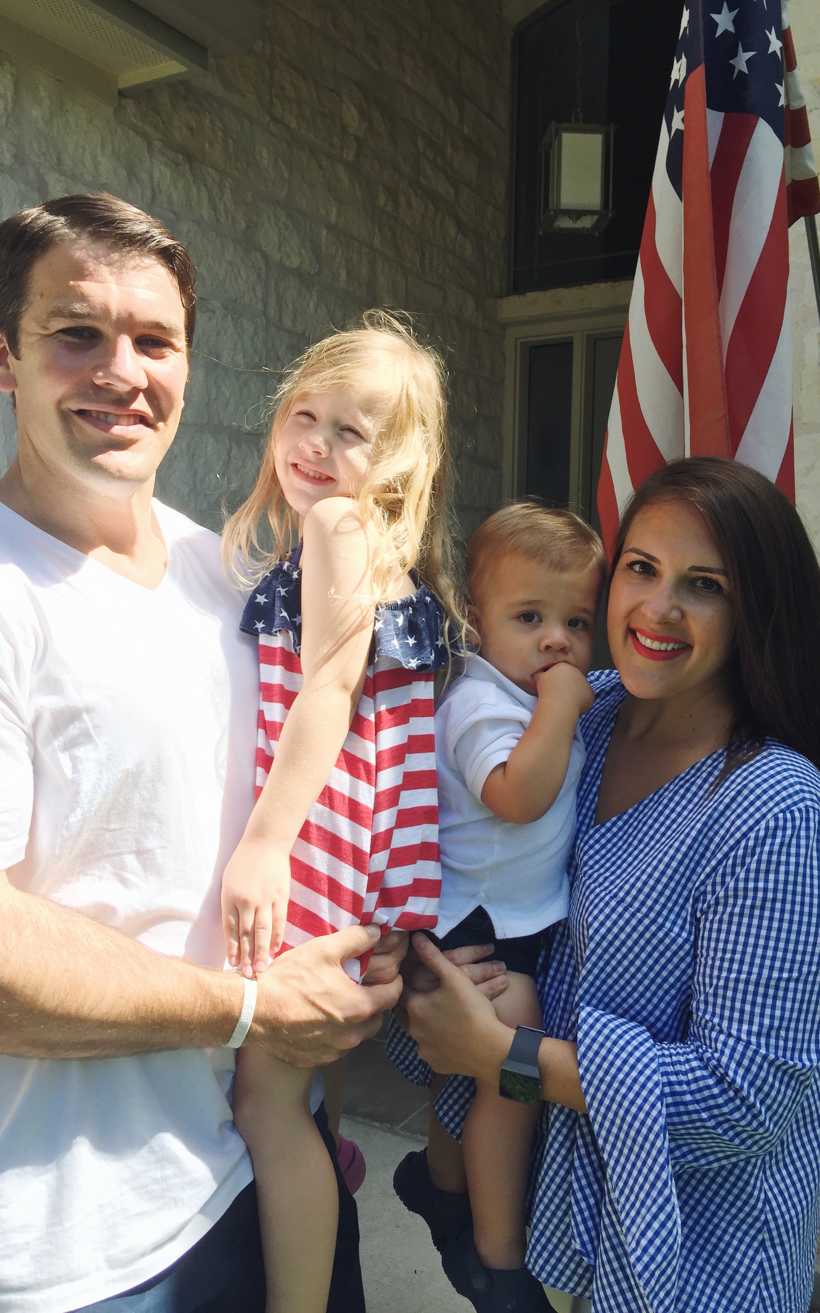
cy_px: 651
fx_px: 1108
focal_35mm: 31
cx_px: 417
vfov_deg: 61.2
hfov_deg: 40.6
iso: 32
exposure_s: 1/746
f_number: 2.2
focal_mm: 4.15
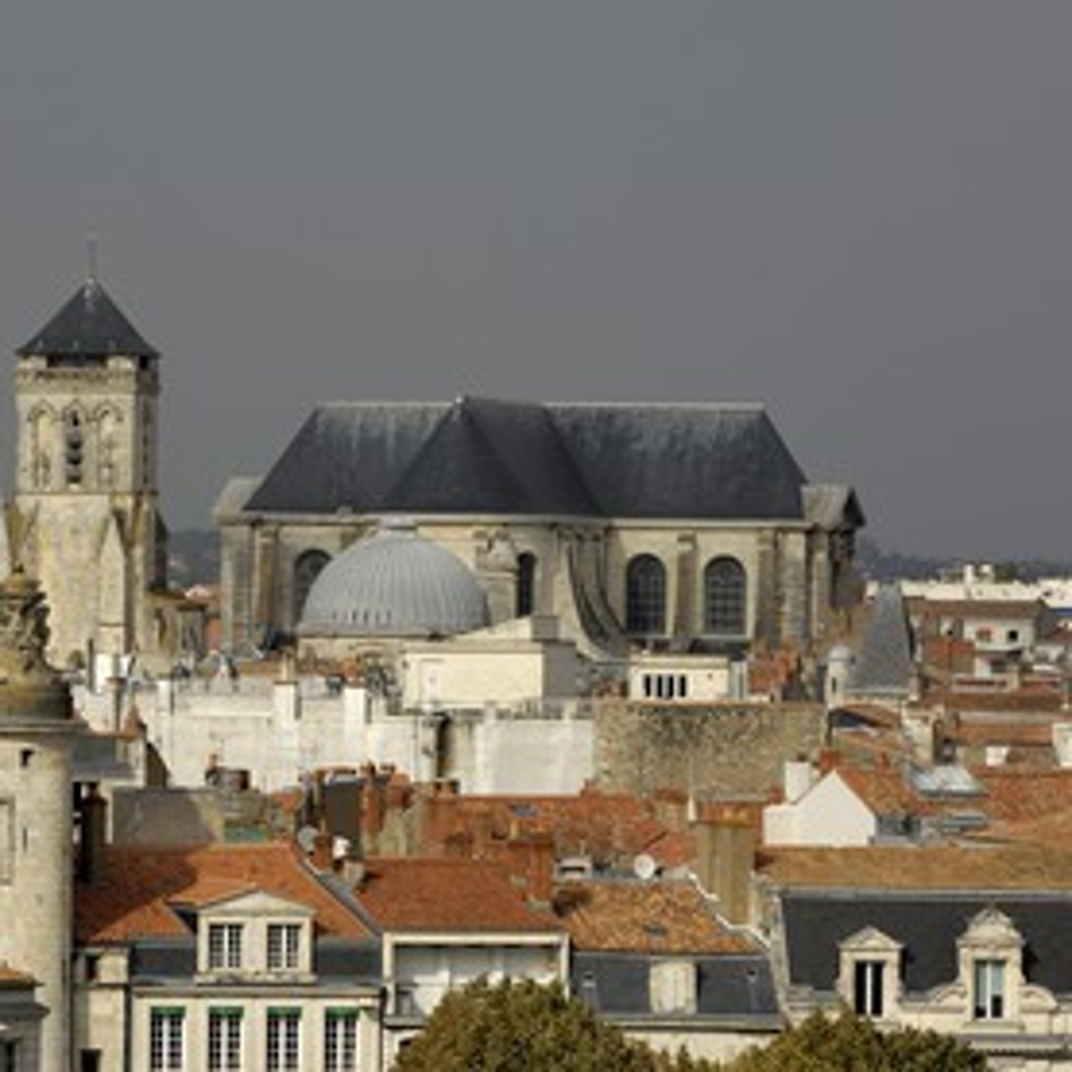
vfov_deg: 7.5
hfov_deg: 7.5
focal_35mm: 232
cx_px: 277
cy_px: 538
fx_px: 8129
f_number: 8
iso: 100
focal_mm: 120
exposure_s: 1/320
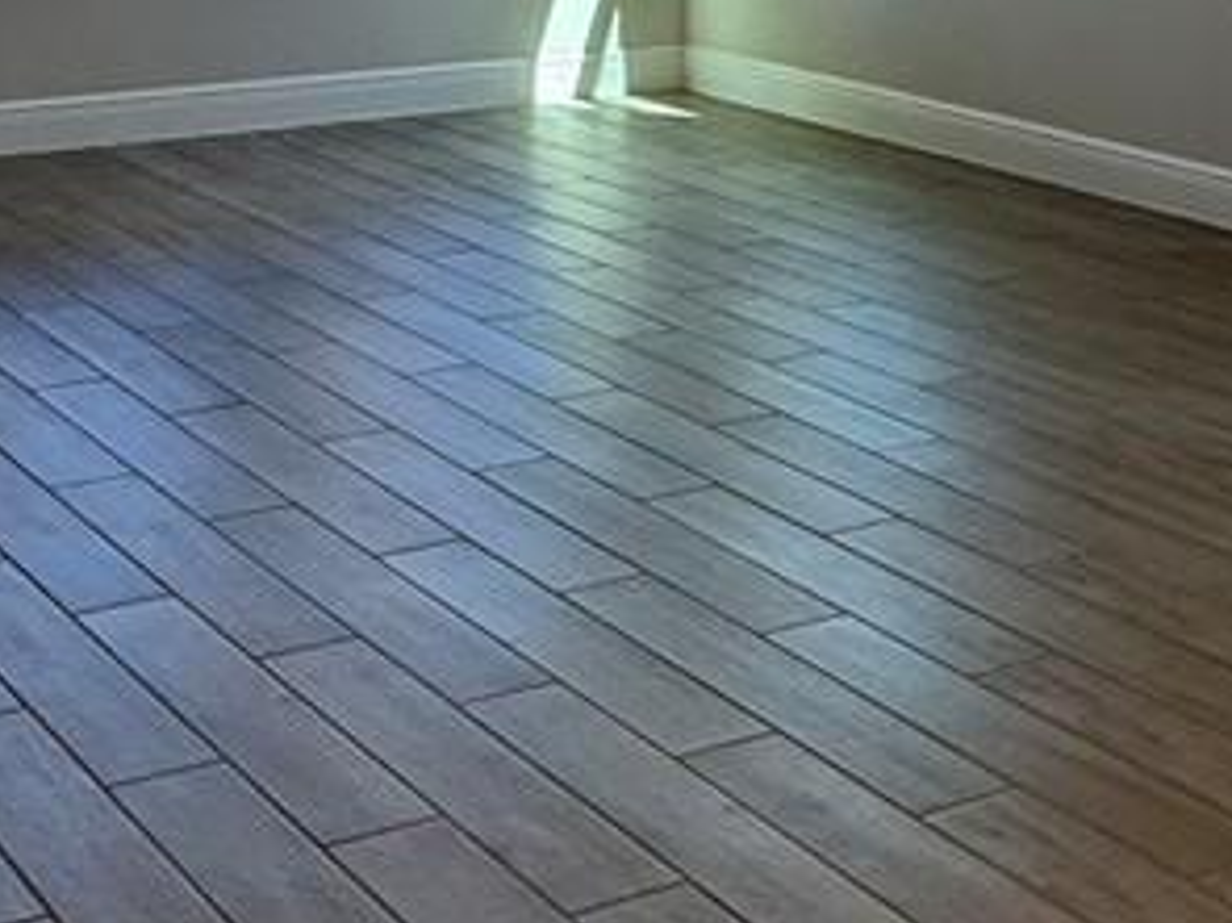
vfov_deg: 18.6
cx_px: 852
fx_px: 2704
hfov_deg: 25.5
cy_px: -104
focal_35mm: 76
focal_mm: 2.22
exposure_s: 1/120
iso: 50
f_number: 2.2
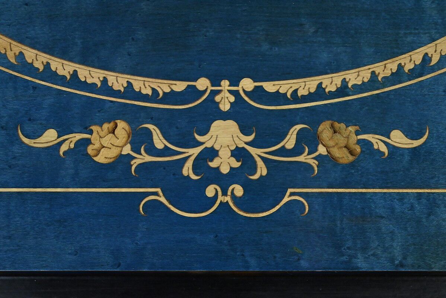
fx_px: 620
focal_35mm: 50
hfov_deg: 39.6
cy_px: 149
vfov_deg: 27.0
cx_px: 223
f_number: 7.1
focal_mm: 50
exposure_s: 1/100
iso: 8000
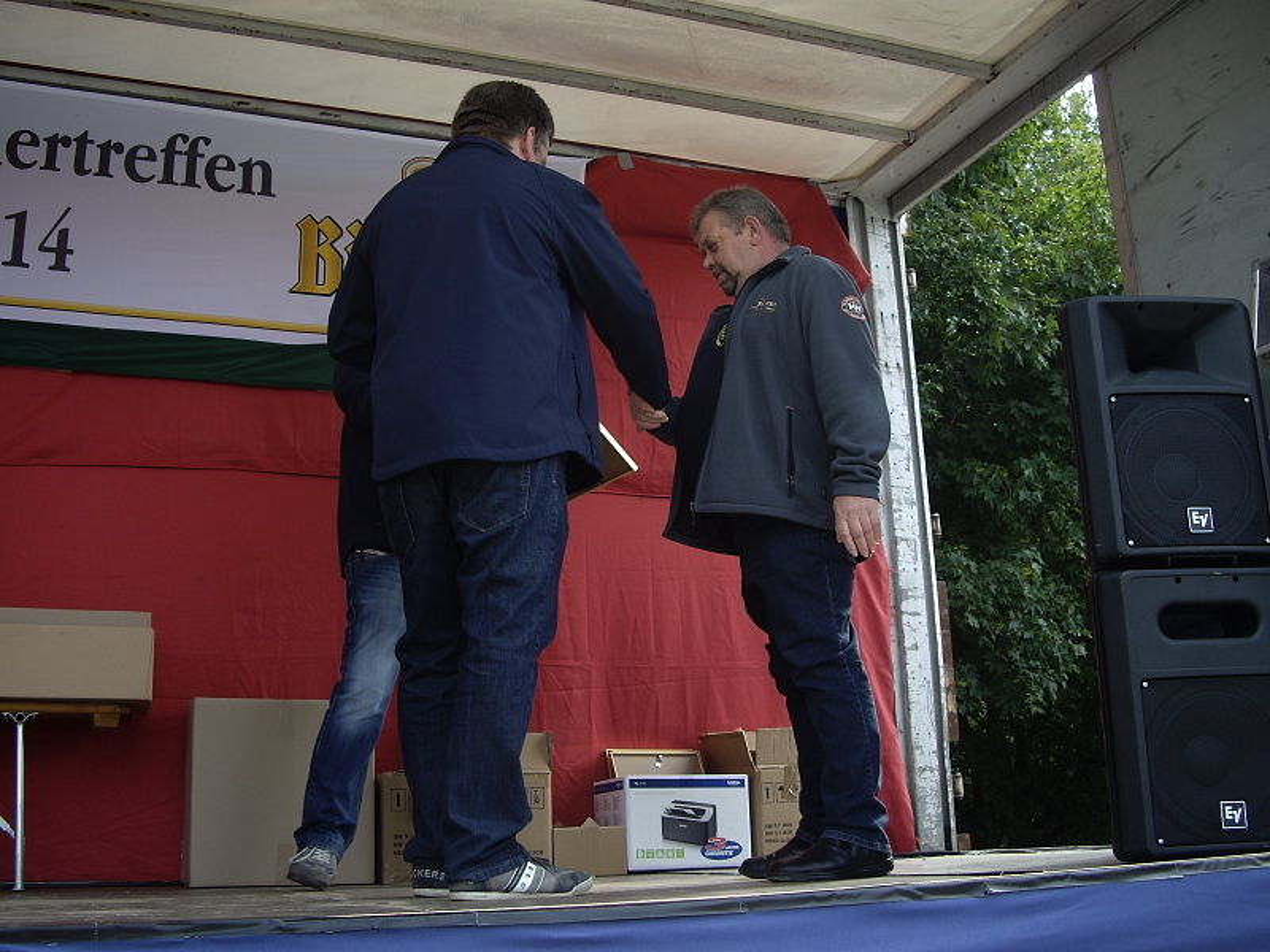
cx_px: 635
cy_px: 476
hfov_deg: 49.0
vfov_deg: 37.7
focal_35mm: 38
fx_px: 1394
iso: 50
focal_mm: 7.9
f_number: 2.8
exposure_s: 1/160
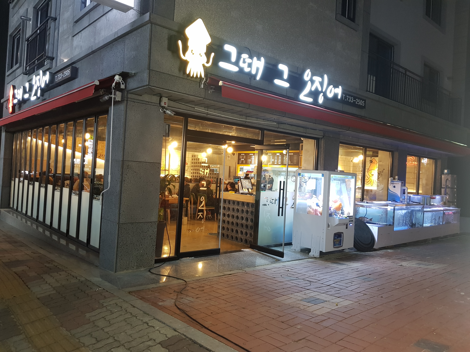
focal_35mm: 26
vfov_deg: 53.1
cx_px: 235
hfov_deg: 67.3
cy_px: 176
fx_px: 353
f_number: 1.7
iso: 200
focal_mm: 4.2
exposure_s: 1/30
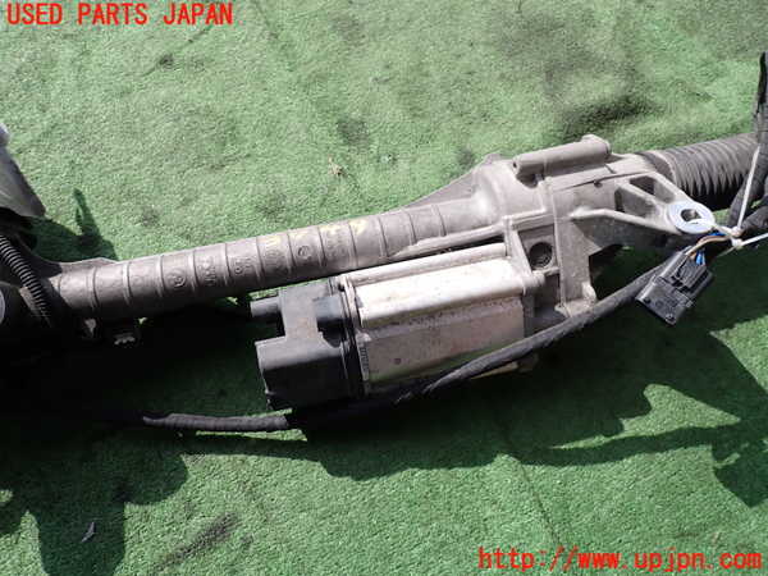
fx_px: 555
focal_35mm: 25
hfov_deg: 69.4
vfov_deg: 54.9
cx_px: 384
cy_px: 288
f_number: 2.8
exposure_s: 1/800
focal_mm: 4.5
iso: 100
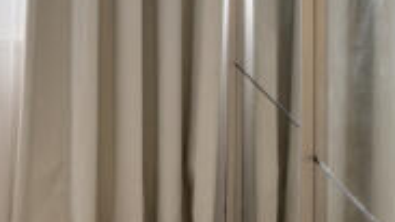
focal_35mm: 82
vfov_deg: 13.9
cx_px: -302
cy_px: -105
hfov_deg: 19.7
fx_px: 859
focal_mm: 14
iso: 200
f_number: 16
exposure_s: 1.6
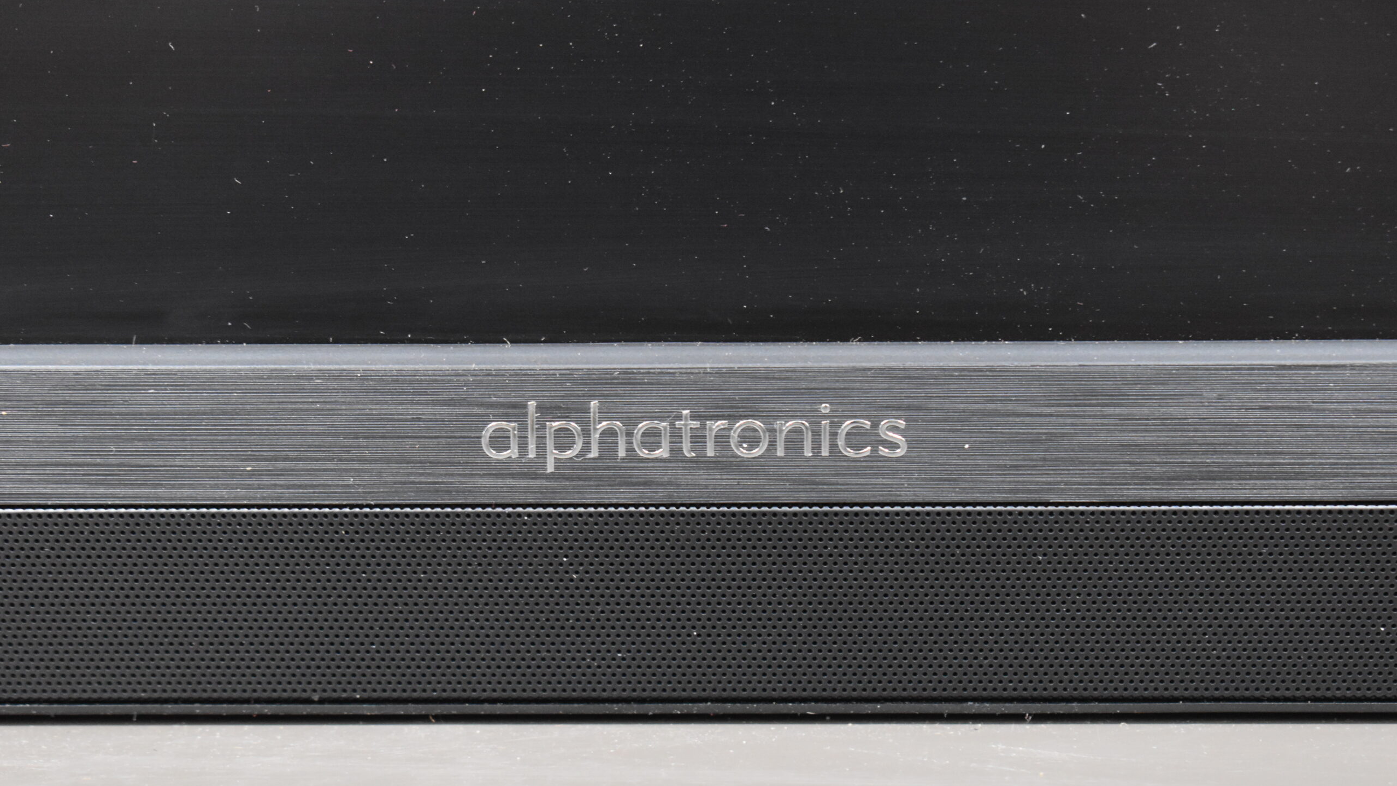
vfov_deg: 14.0
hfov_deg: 24.6
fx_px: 3205
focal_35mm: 87
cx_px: 699
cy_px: 446
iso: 3200
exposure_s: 1/50
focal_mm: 55
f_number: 5.6
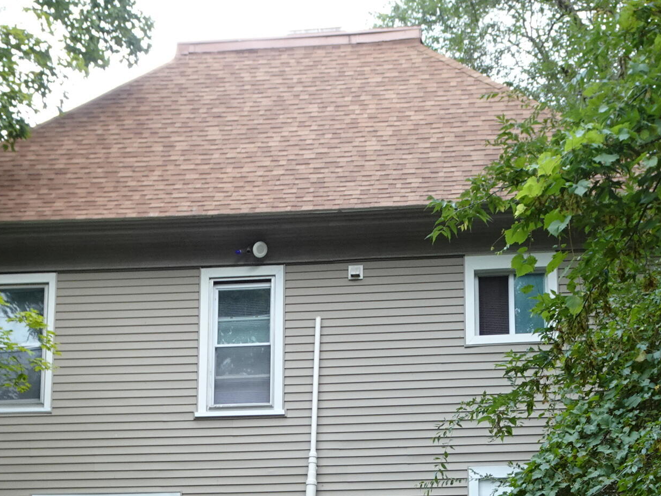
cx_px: 311
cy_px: 549
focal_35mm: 83
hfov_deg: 23.6
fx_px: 1585
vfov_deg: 17.2
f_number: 4
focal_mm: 5.74
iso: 80
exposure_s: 1/50
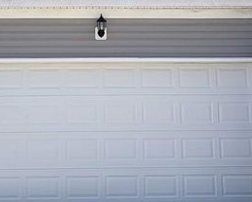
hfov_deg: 28.9
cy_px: -1
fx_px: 485
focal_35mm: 65
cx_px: 82
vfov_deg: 22.6
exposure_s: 1/1667
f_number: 1.6
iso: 50
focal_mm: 5.96
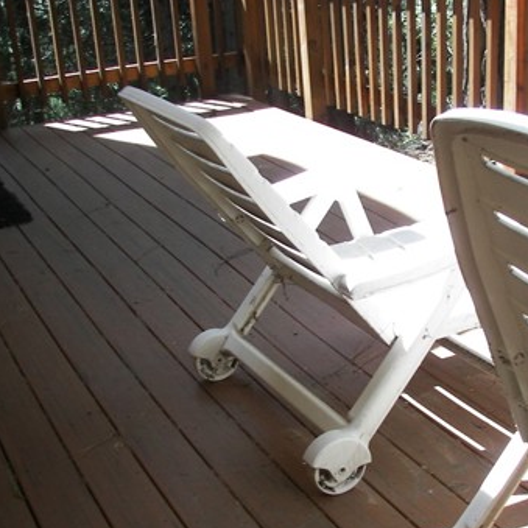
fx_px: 1035
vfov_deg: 28.5
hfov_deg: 28.5
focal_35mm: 60
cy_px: 335
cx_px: 318
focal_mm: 6
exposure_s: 1/160
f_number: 2.8
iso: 50
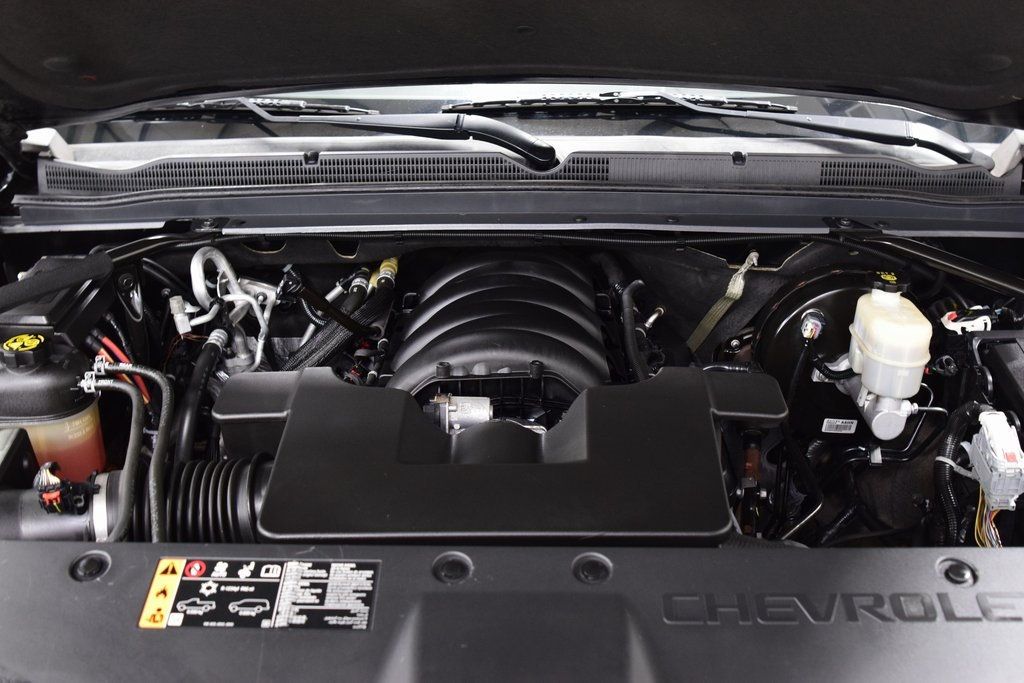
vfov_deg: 36.9
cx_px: 512
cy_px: 342
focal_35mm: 36
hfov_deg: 53.1
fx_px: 1024
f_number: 4
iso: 1600
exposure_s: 1/15
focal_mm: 24
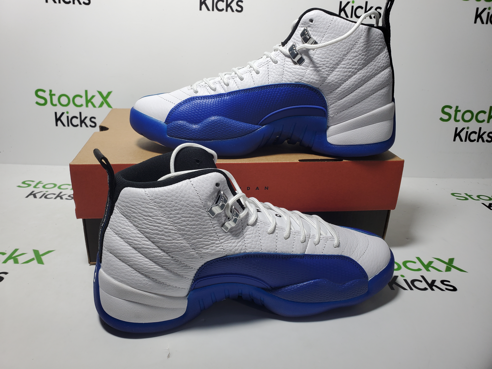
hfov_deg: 67.3
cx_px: 246
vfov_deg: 53.1
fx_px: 370
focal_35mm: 26
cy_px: 184
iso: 50
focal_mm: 4.3
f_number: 2.4
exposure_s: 1/205
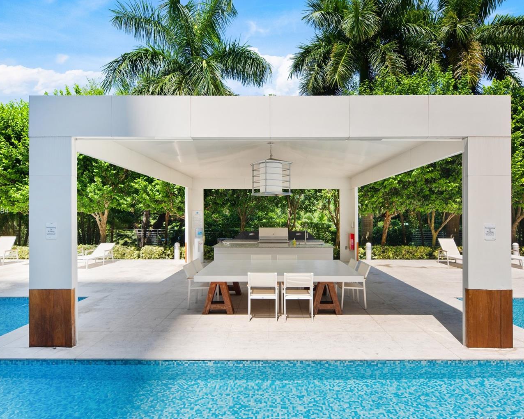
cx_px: 273
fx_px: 310
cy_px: 211
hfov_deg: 80.3
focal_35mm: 20
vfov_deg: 68.1
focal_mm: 17
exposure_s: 1/400
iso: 320
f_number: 5
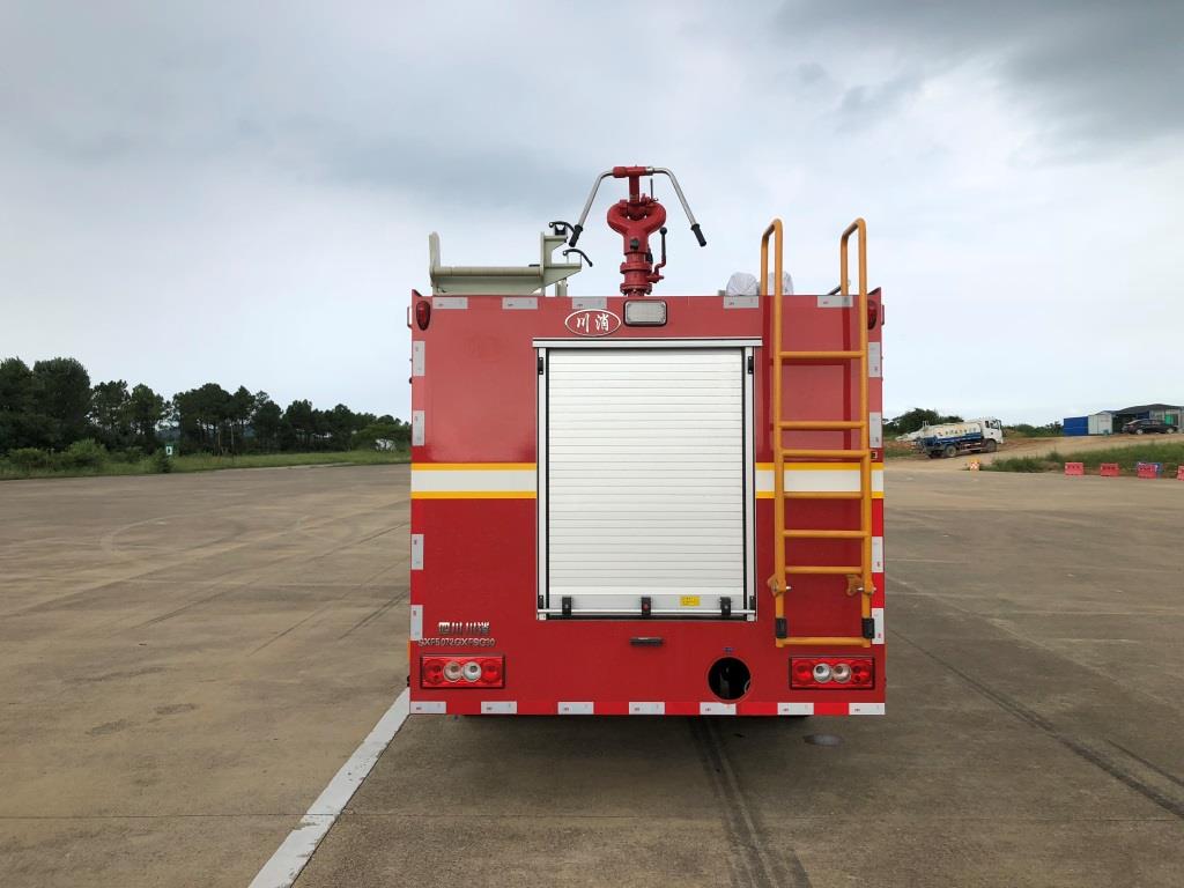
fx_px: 992
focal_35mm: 29
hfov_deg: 61.7
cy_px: 444
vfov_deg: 48.2
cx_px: 592
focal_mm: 3.99
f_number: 1.8
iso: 20
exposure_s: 1/1171
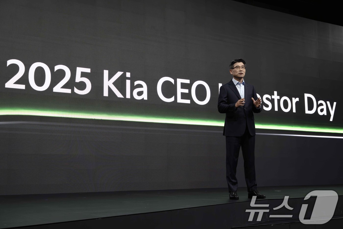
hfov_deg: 41.9
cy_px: 114
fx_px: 448
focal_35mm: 47
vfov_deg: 28.6
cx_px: 172
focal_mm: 47
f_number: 8
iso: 1250
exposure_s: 1/100
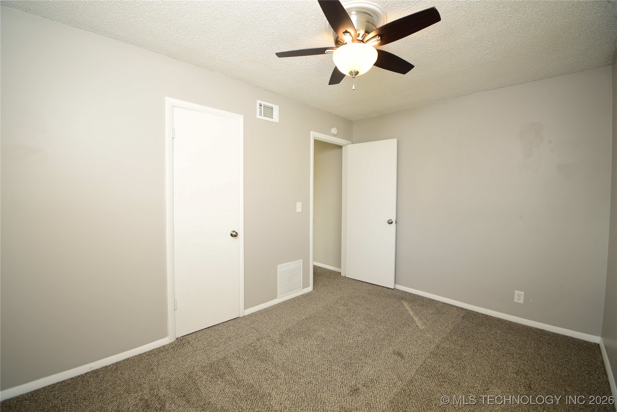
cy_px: 206
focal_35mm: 15
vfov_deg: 77.4
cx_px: 308
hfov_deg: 100.4
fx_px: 257
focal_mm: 15
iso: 400
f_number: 10
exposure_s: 1/40
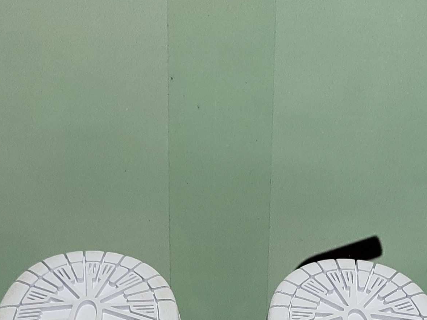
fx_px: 1098
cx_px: 250
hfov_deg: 22.0
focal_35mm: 89
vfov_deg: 15.1
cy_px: 515
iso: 50
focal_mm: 4.3
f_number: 1.5
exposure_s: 1/603
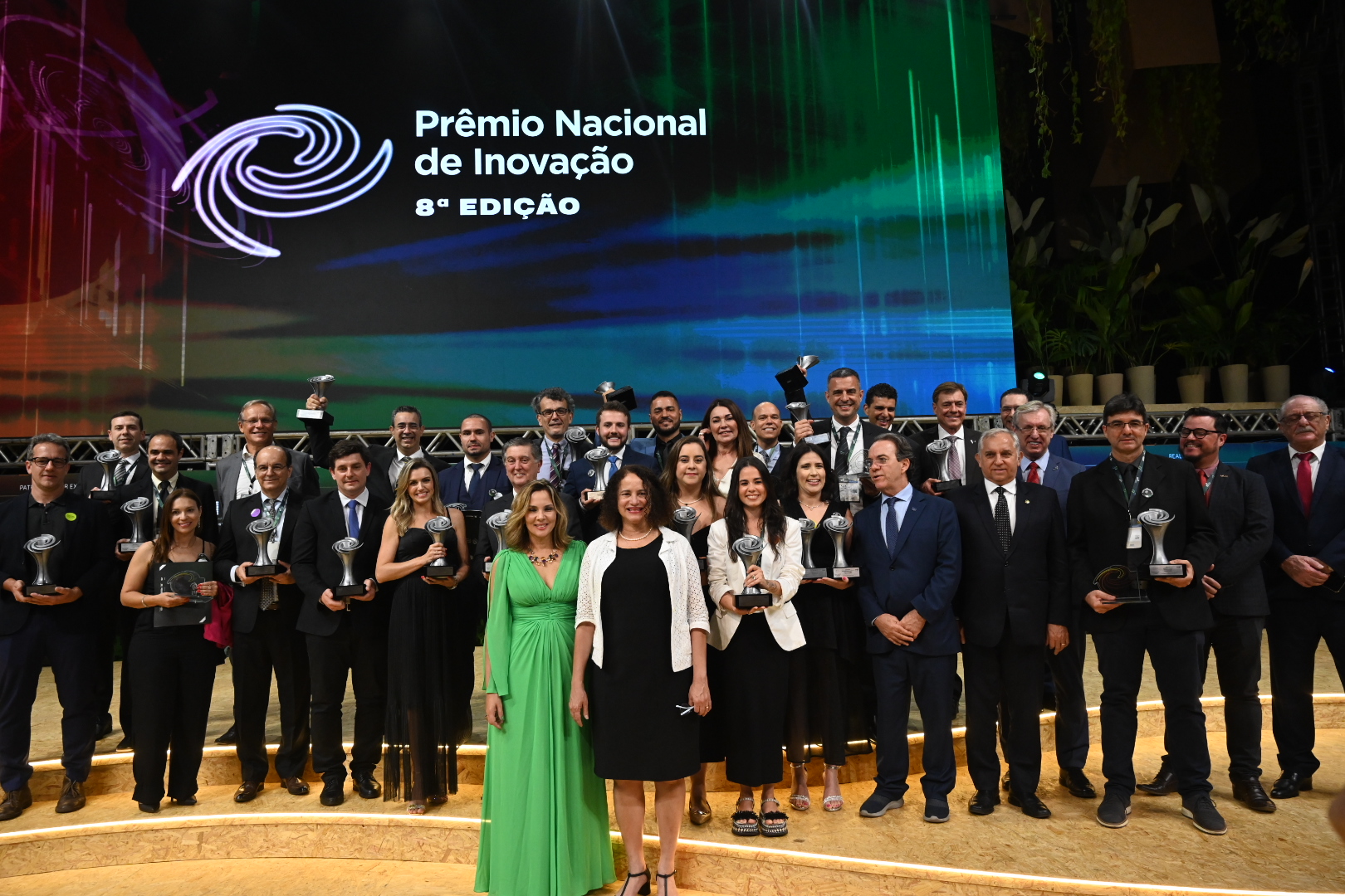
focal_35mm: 24
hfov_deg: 73.7
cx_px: 672
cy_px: 448
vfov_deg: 53.1
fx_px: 897
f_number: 5.6
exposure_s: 1/200
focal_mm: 24
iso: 4000
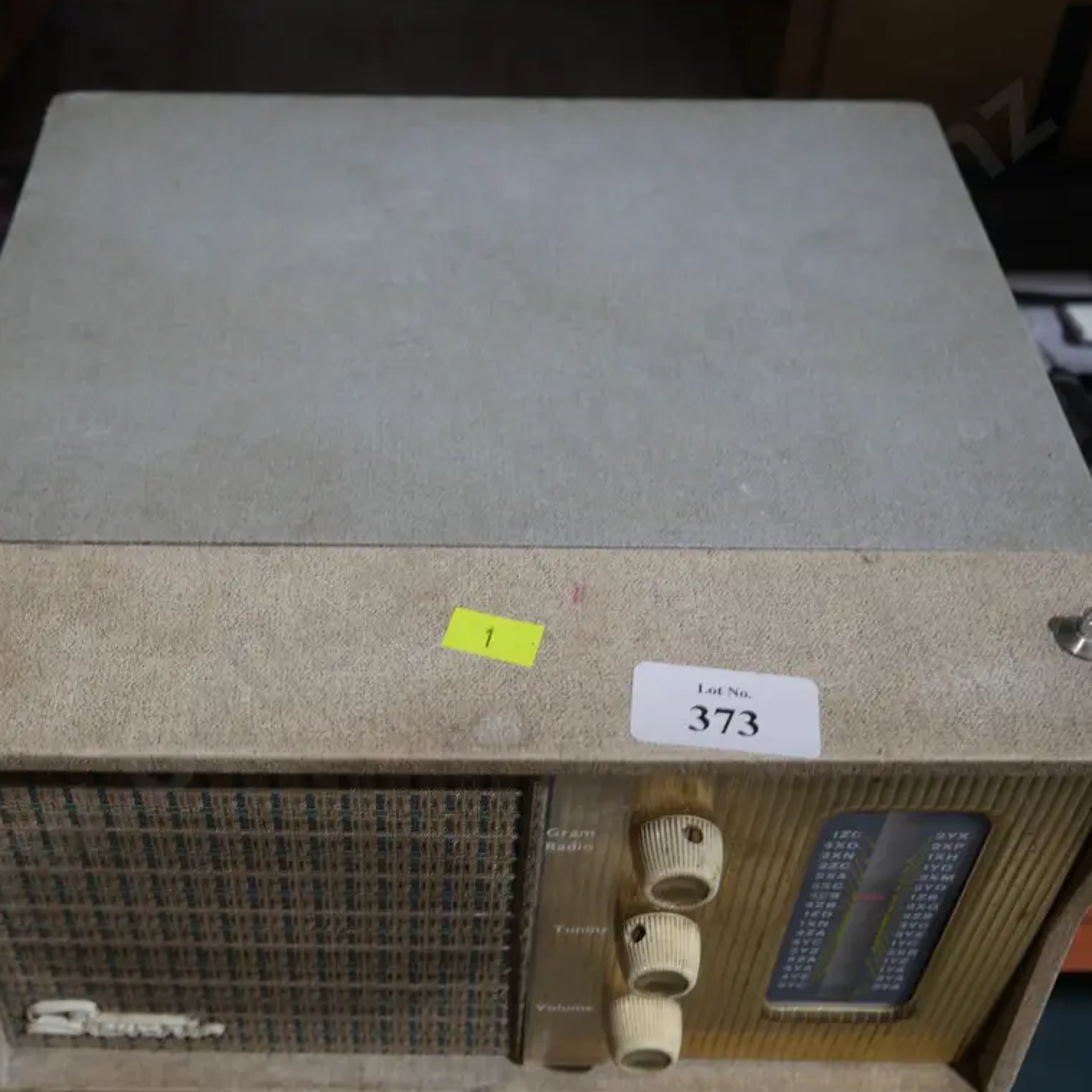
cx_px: 448
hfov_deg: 39.0
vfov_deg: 39.2
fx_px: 1535
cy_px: 545
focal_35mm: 43
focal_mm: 18
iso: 400
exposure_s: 1/60
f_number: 4
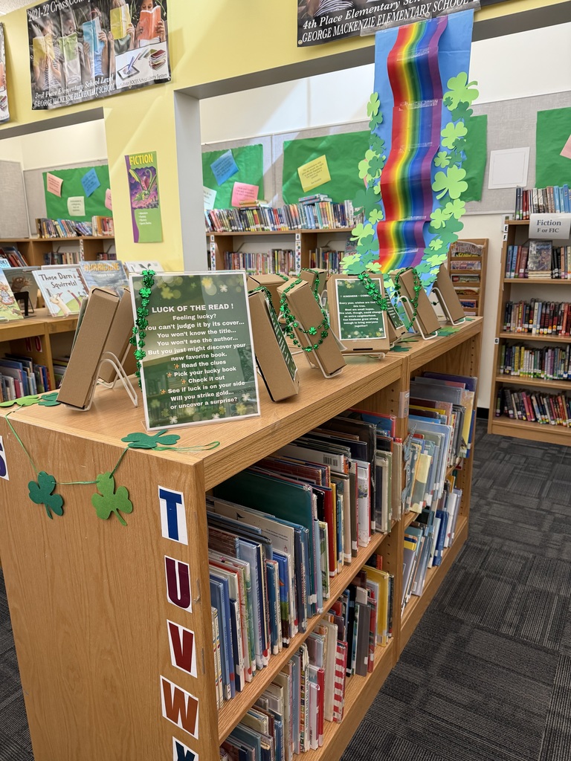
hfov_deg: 56.8
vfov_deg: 71.6
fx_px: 528
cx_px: 286
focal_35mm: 24
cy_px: 380
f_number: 1.78
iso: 200
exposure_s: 1/60
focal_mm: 6.76
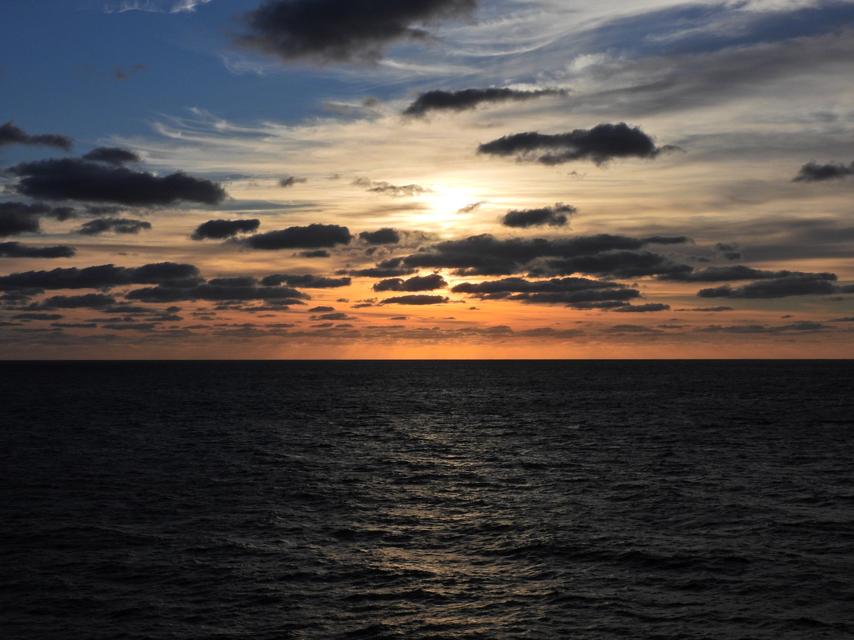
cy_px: 320
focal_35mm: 50
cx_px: 427
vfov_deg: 29.1
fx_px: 1234
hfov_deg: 38.2
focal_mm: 8.9
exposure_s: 1/2000
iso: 100
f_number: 6.3
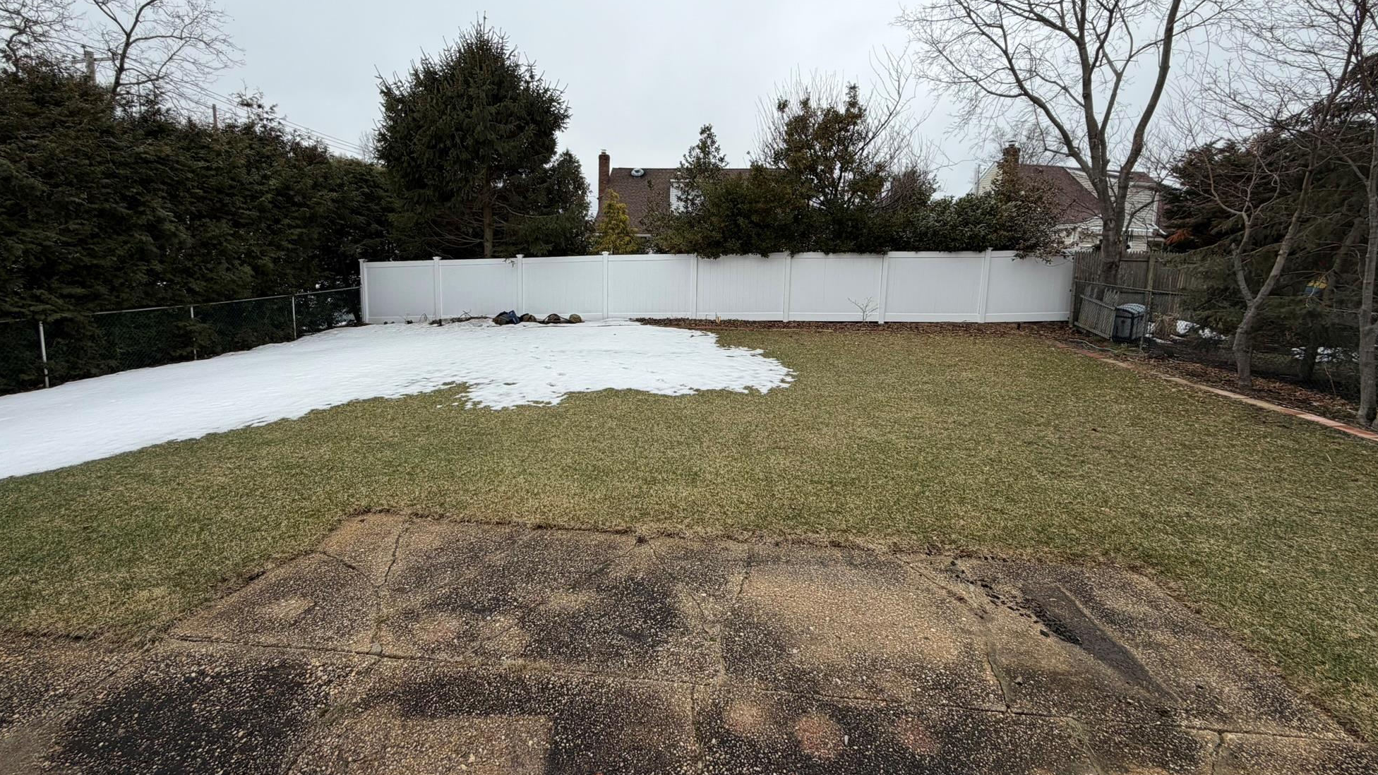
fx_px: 585
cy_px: 325
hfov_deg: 99.3
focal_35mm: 16
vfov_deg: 66.7
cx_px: 664
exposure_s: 1/830
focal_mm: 2.22
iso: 20
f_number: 2.2
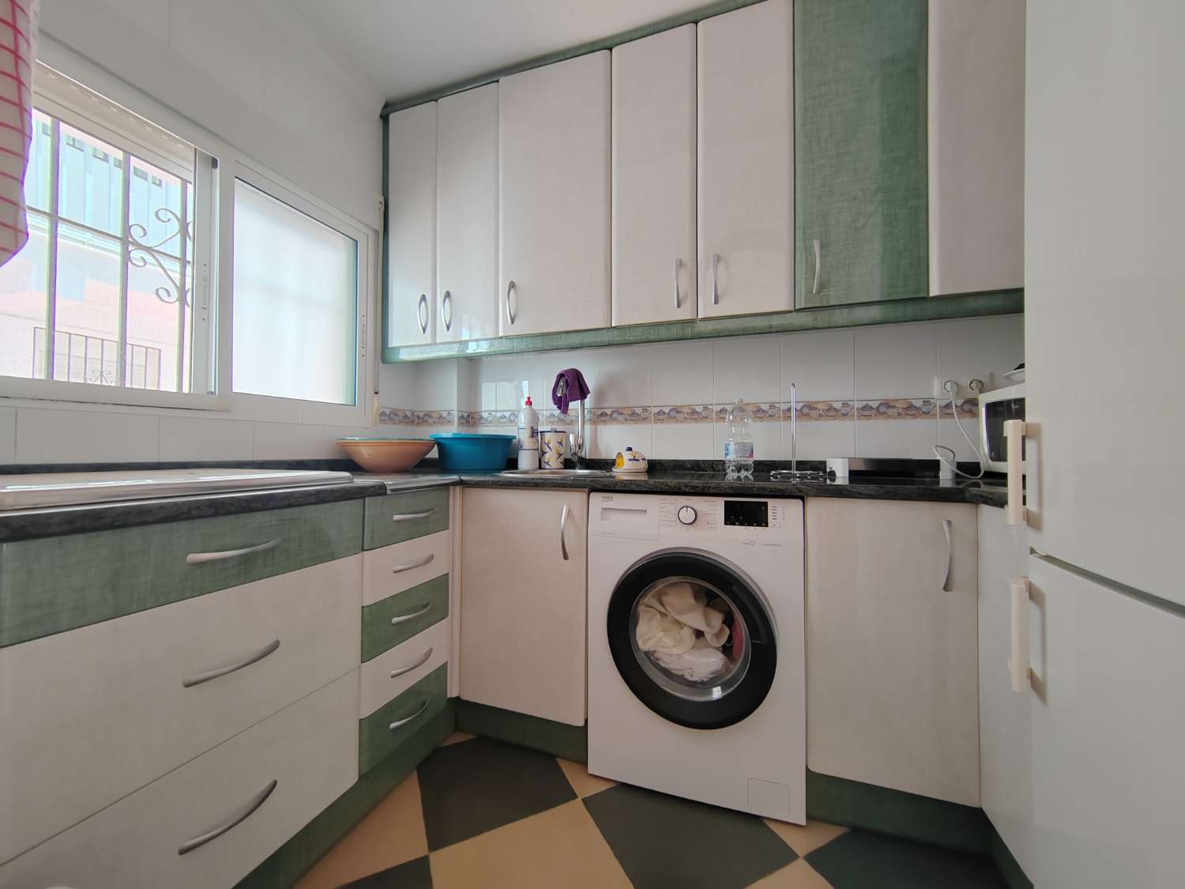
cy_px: 444
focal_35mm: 13
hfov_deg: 106.2
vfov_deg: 89.9
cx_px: 592
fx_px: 445
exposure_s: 1/33
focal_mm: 2.16
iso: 320
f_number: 2.2
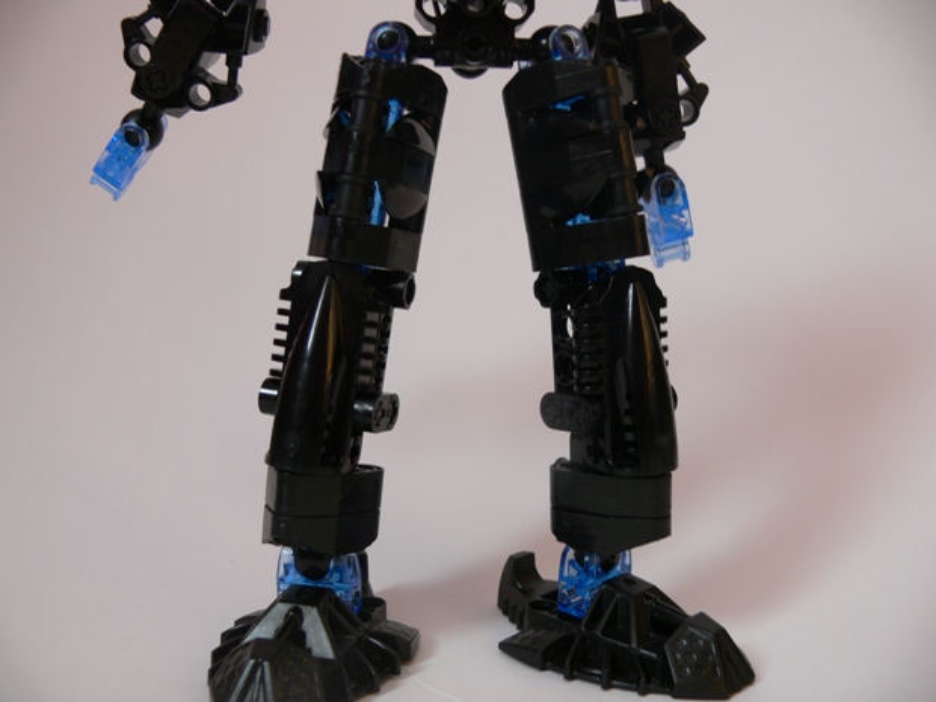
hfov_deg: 52.6
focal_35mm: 35
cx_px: 468
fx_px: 946
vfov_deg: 40.7
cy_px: 351
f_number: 2.8
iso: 80
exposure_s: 1/30
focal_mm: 7.4
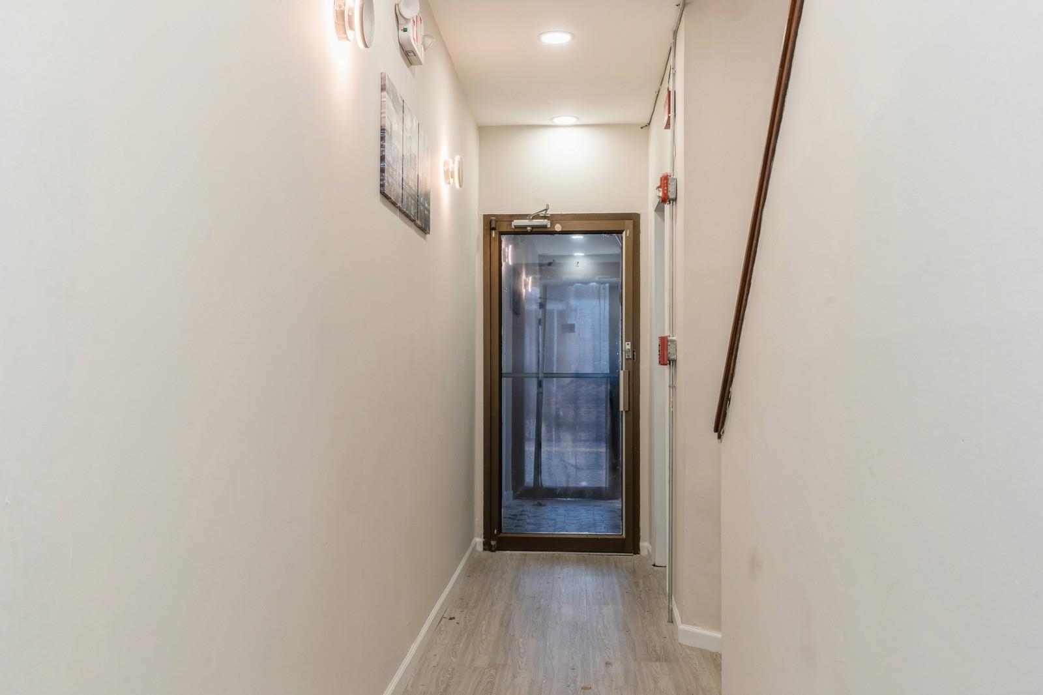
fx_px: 927
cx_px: 522
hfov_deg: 58.7
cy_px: 348
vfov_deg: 41.1
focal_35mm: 32
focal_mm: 32
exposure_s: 1/3
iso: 100
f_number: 11
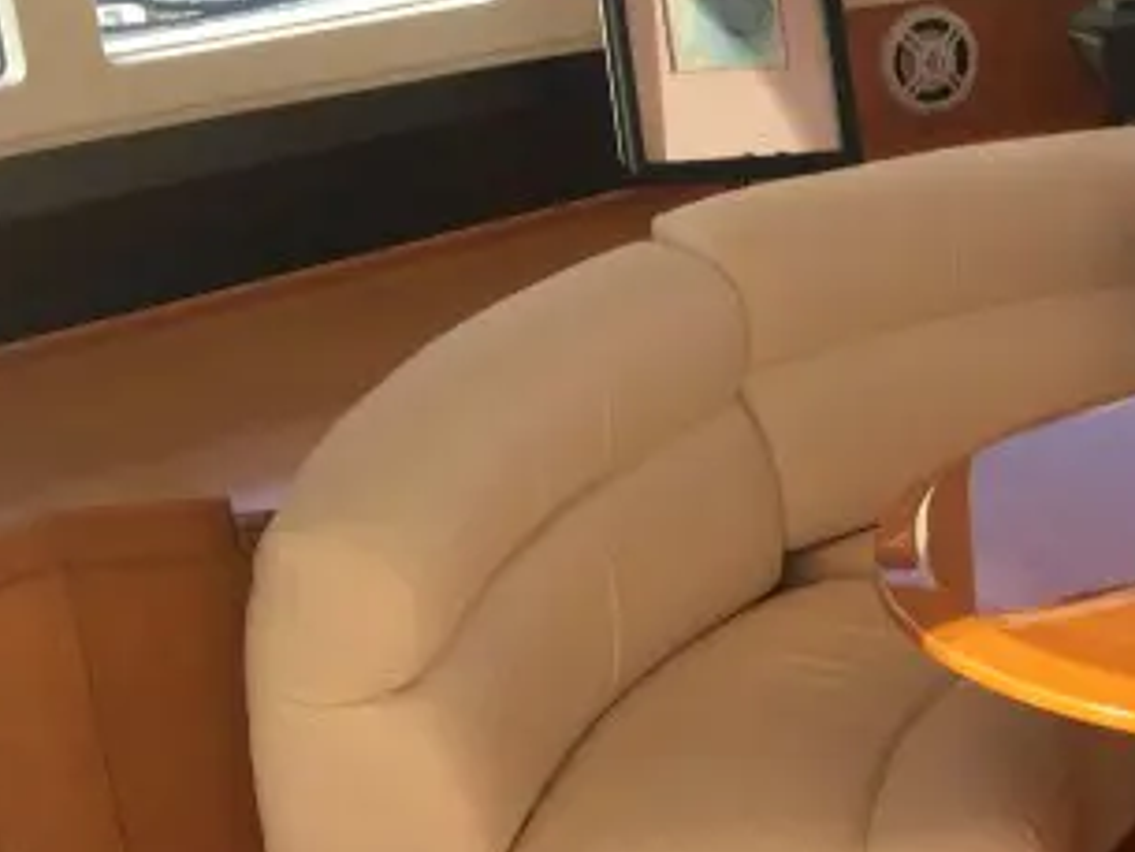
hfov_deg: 23.1
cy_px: 562
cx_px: 1425
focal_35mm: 76
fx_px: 2493
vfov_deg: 19.3
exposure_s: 1/154
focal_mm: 4.15
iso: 25
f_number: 2.2
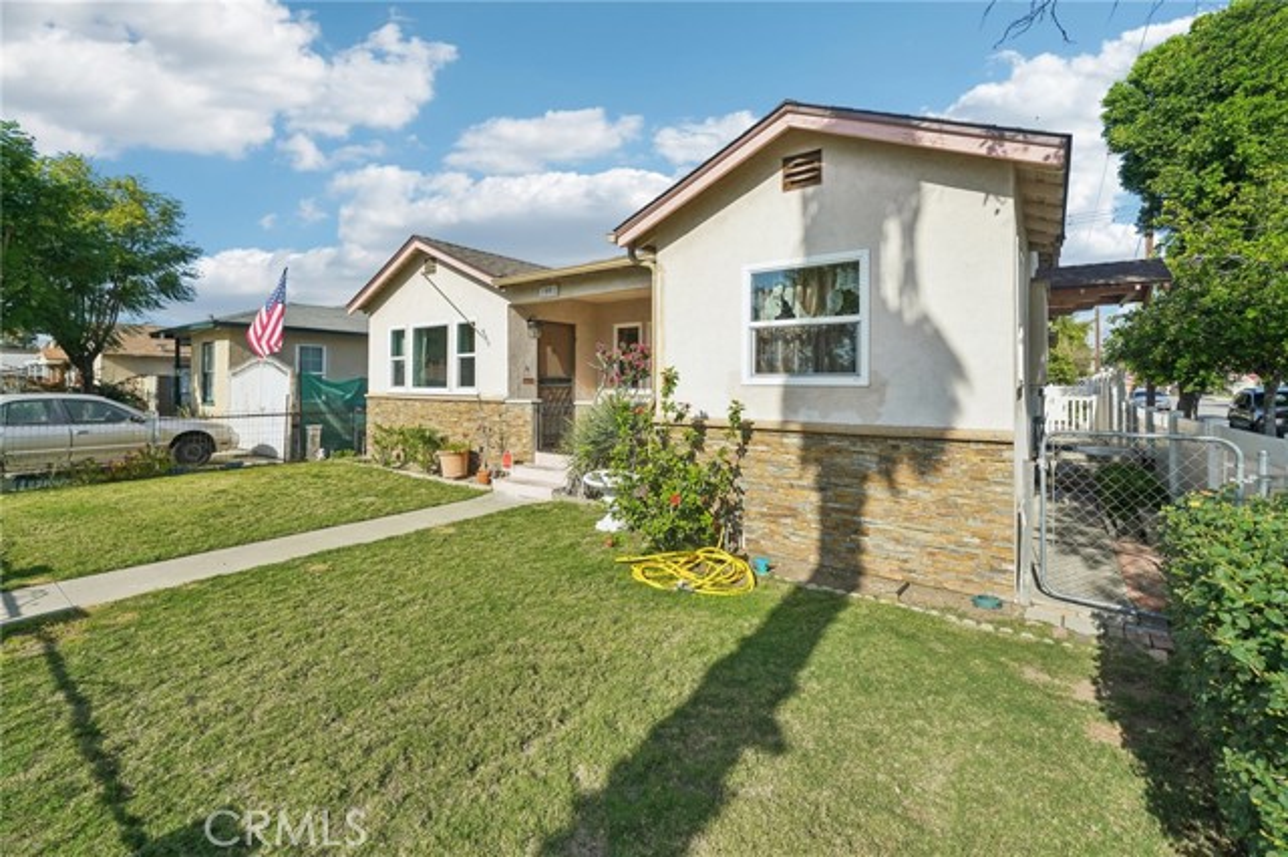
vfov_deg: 81.1
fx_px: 501
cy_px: 428
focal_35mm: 14
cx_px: 644
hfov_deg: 104.3
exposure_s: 1/400
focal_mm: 14
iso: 100
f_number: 8
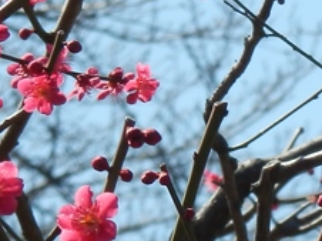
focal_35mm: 698
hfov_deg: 2.8
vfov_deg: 2.1
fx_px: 6486
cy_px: 130
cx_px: 544
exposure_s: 1/320
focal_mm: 27.5
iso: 80
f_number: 5.5
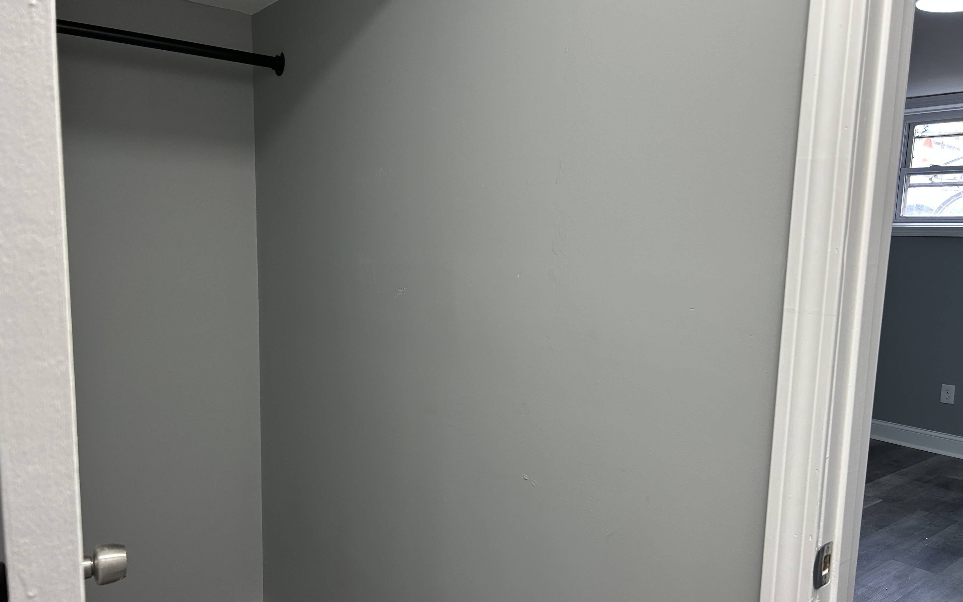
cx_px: 482
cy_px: 338
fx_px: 735
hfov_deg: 66.5
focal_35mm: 28
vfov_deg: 44.5
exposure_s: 1/120
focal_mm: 5.7
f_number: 1.5
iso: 125
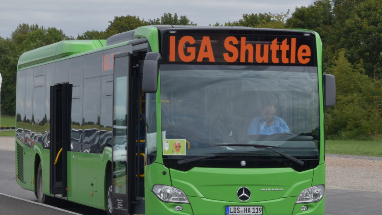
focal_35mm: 151
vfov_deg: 8.0
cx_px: 148
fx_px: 1530
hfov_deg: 14.2
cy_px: 118
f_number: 14
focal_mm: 62
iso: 400
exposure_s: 1/320
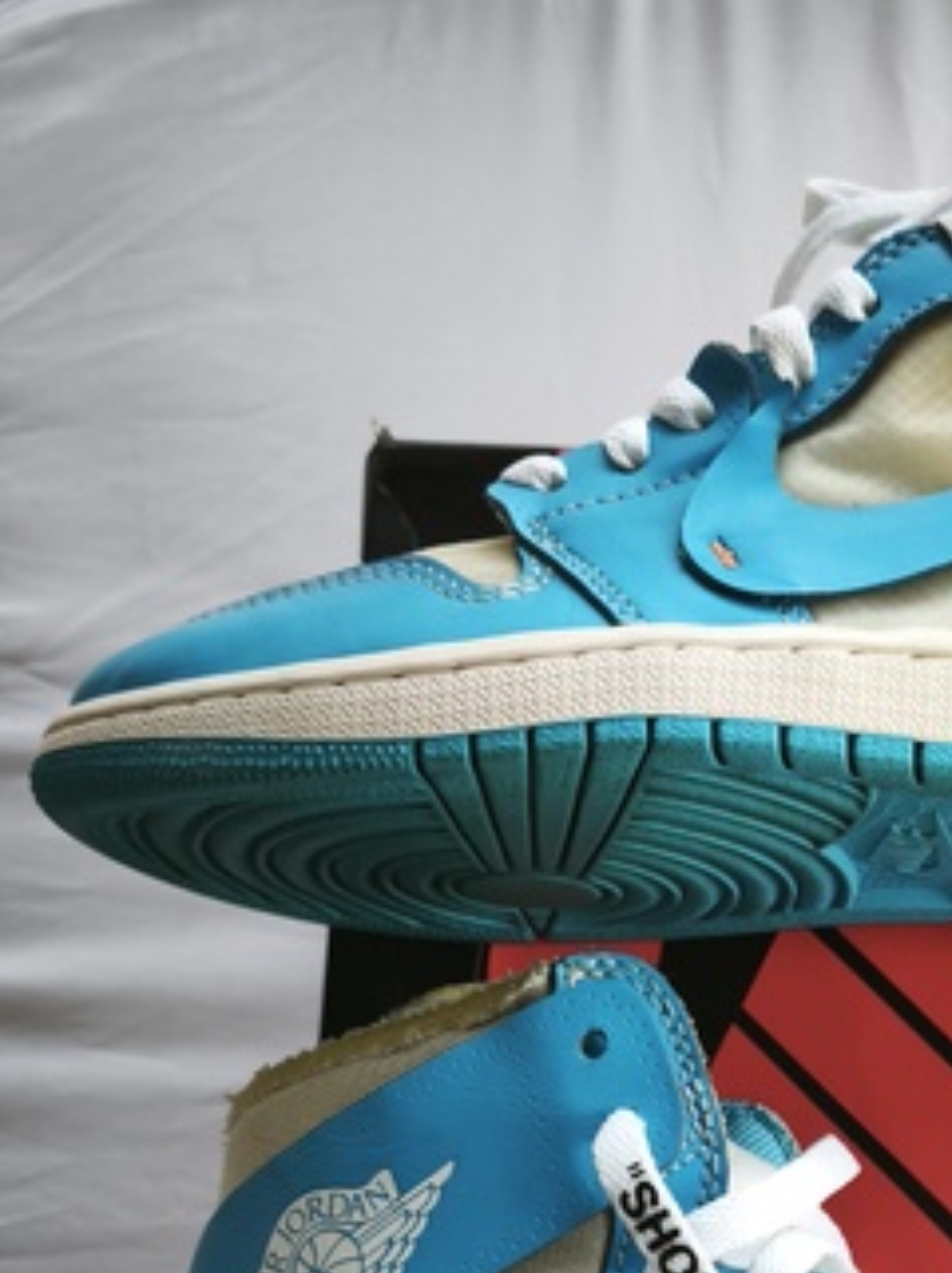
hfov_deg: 28.2
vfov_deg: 36.9
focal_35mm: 49
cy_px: 1097
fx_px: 1800
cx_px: 908
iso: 400
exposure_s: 1/50
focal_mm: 5.35
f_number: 1.7
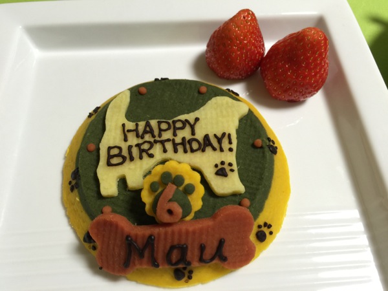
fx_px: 325
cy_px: 146
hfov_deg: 61.7
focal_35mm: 29
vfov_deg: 48.2
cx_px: 194
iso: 50
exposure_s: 1/17
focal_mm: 4.15
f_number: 2.2
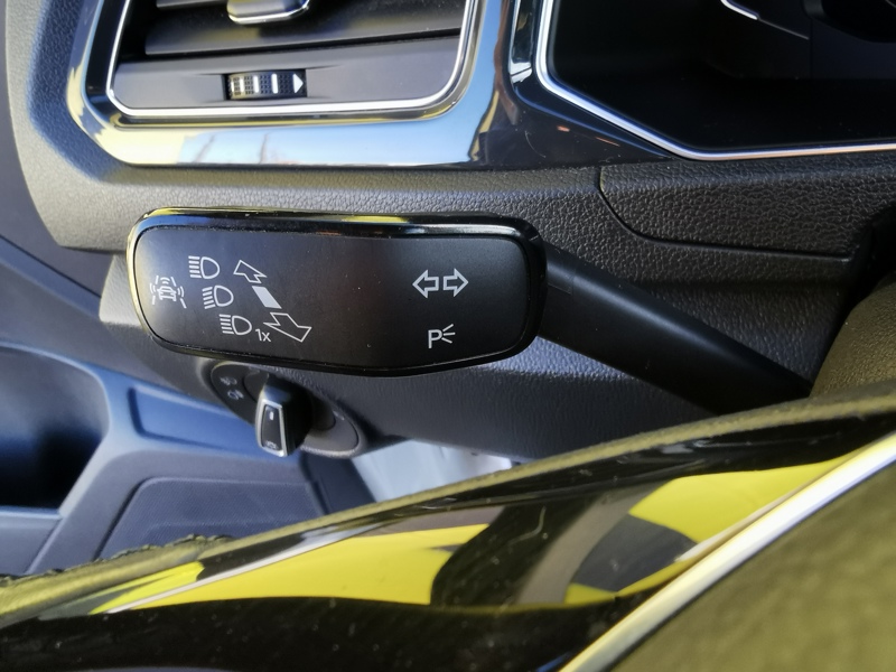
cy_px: 336
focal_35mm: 26
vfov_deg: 53.1
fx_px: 673
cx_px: 448
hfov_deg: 67.3
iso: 125
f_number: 2.2
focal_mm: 2.26
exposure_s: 1/50
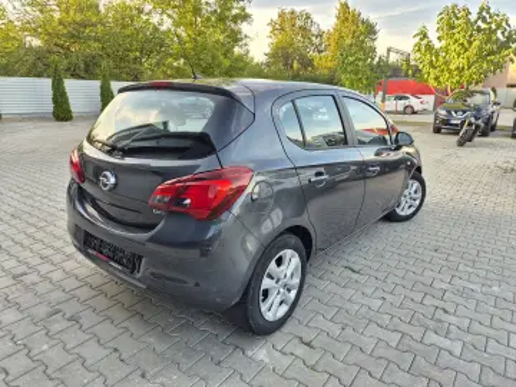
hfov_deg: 73.9
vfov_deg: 58.9
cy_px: 194
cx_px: 258
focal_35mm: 23
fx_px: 343
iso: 64
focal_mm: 5.4
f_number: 1.8
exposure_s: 1/180
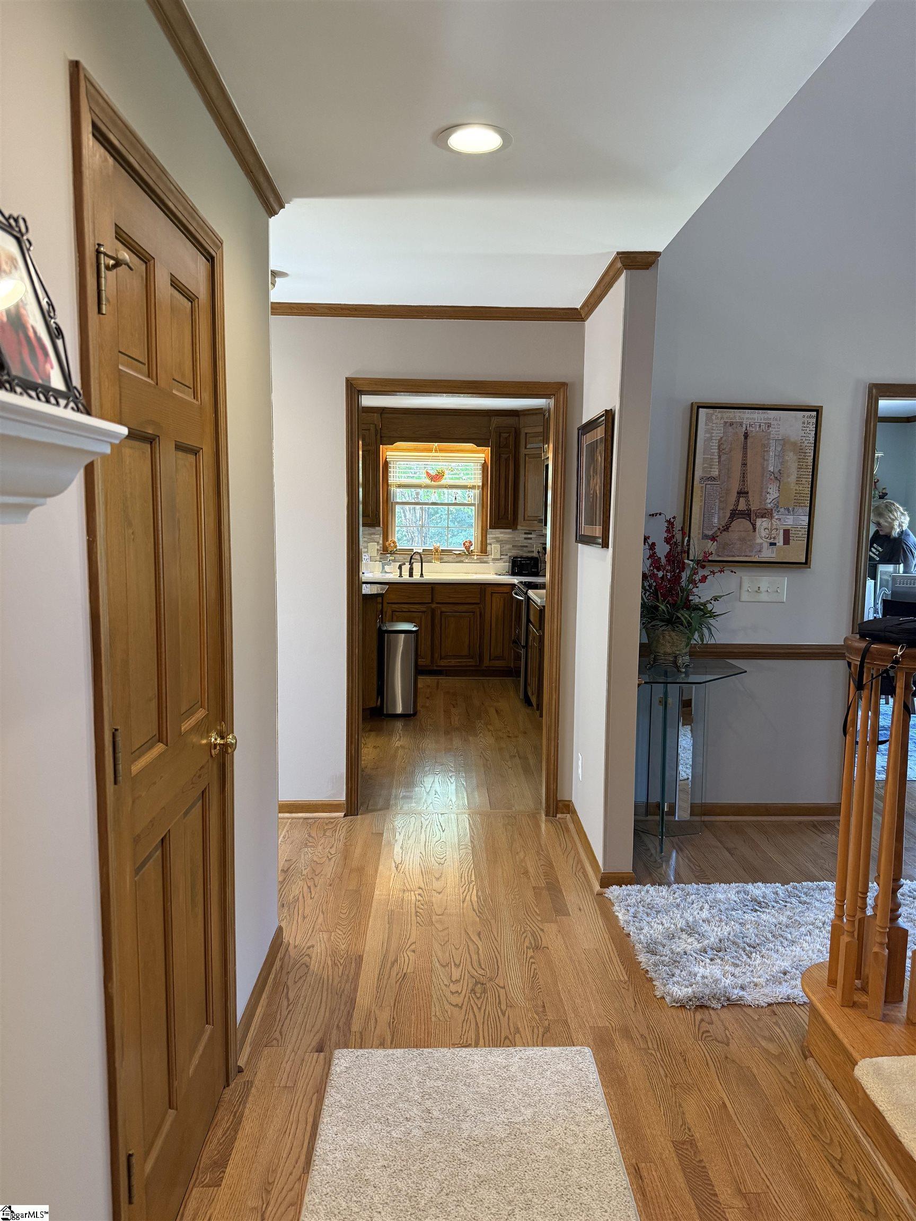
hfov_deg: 56.8
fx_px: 847
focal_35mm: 24
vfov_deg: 71.6
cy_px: 610
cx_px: 458
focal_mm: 6.76
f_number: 1.78
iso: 250
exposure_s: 1/60
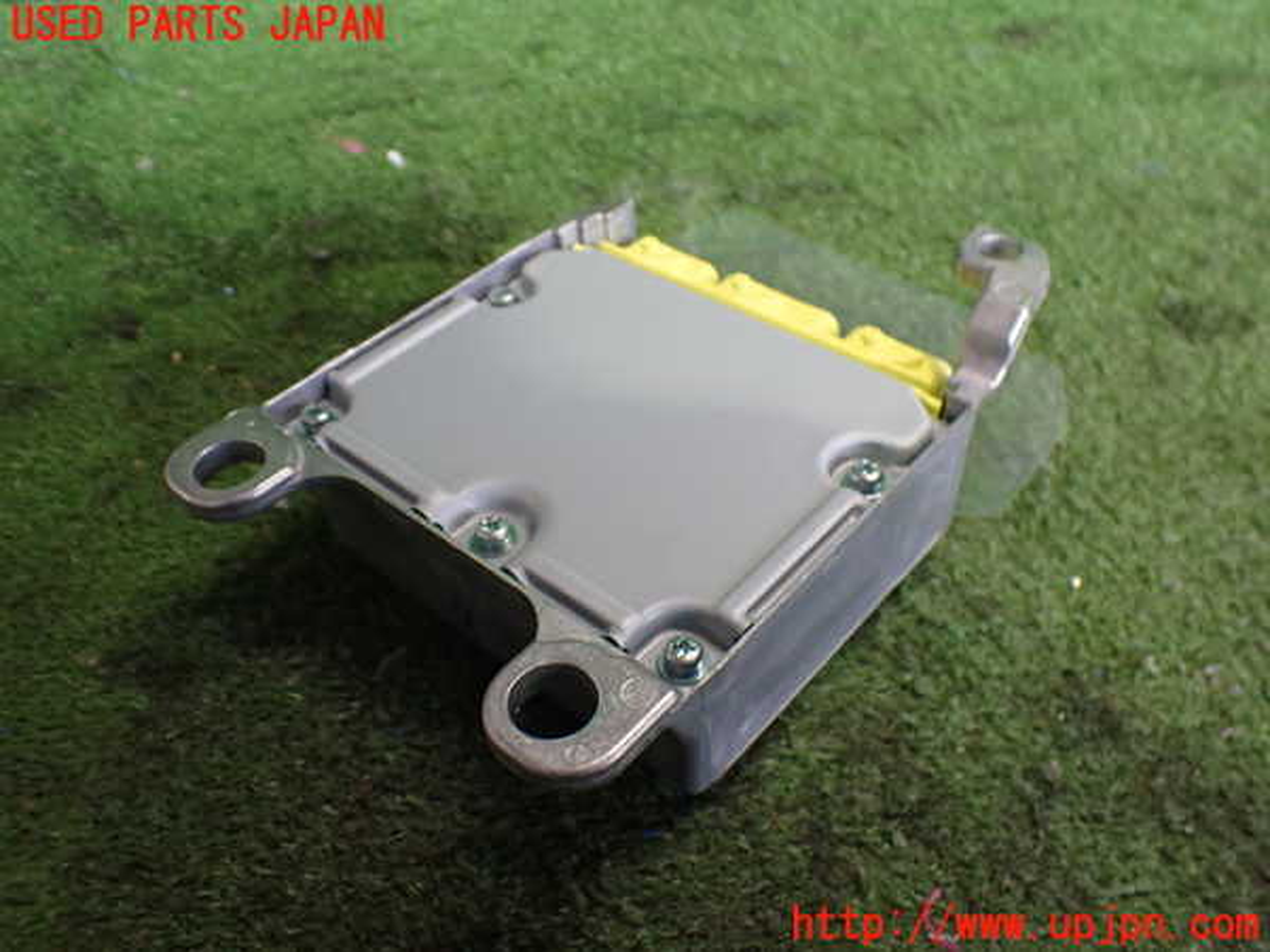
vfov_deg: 46.8
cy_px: 476
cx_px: 635
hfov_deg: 60.0
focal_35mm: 30
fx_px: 1101
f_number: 2.3
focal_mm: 5.4
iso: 800
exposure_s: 1/125
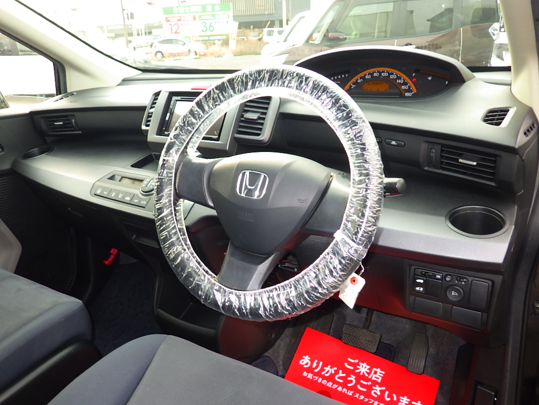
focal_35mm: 28
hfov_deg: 63.4
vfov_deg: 49.7
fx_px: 436
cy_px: 202
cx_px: 270
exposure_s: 1/50
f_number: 3.5
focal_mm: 5
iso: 125
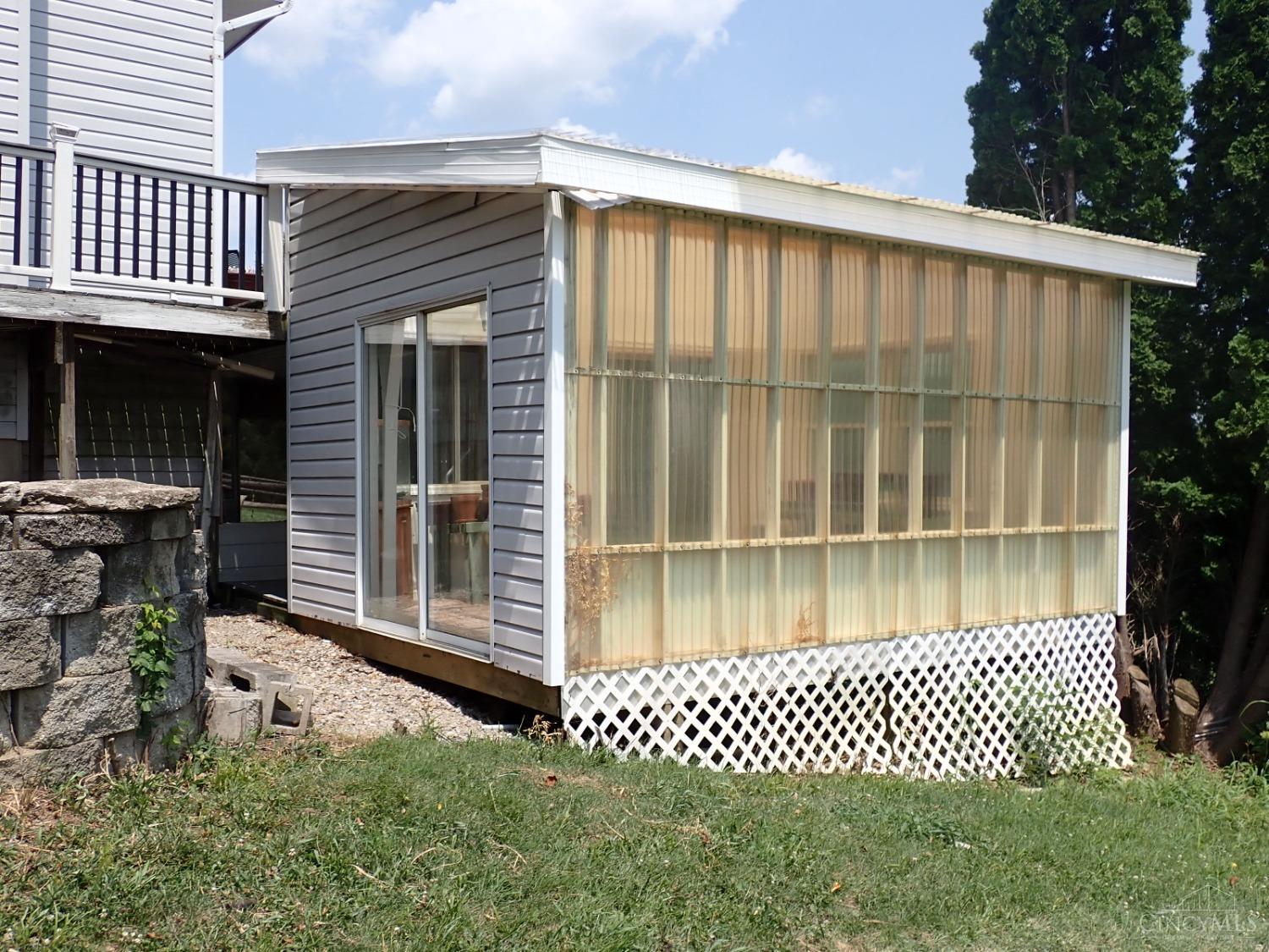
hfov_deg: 56.8
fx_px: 1173
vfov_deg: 44.2
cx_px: 634
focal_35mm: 32
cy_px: 476
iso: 100
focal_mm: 5.79
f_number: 9
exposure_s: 1/160
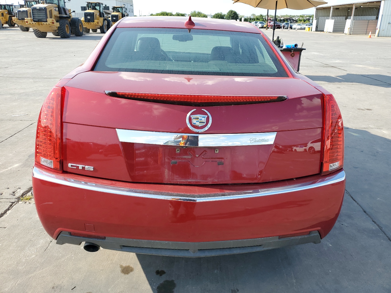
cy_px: 146
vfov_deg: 53.1
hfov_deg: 67.3
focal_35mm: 26
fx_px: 294
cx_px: 196
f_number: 1.5
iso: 50
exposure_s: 1/1250
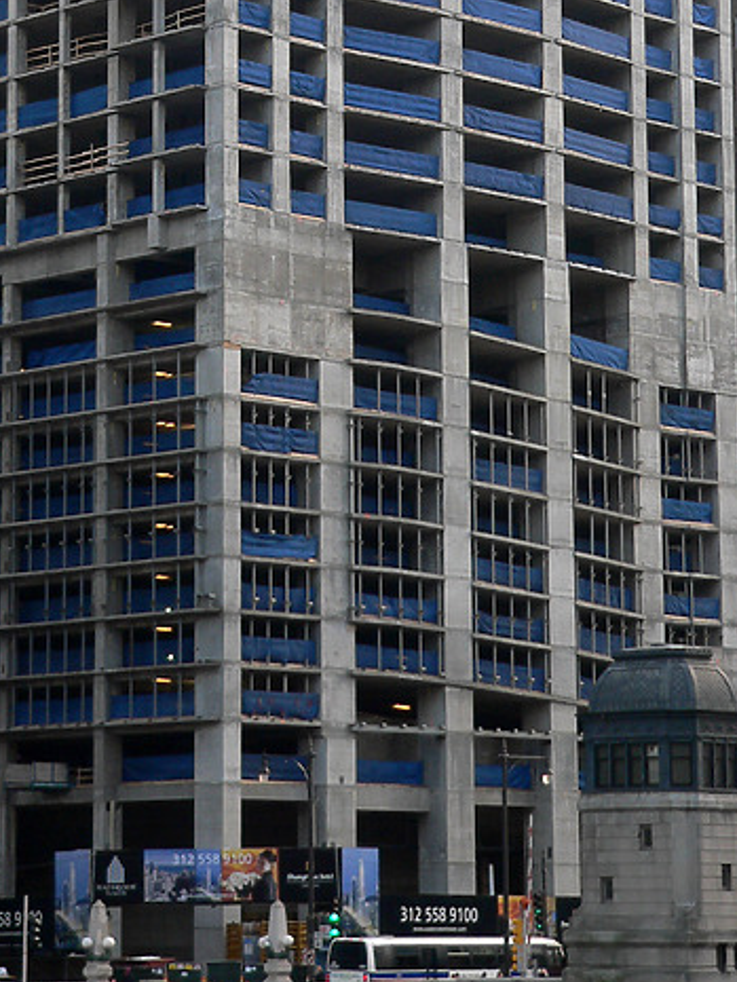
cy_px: 207
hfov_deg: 12.1
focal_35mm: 122
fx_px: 3462
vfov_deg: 16.0
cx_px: 231
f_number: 2.8
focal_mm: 10.5
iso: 80
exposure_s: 1/80
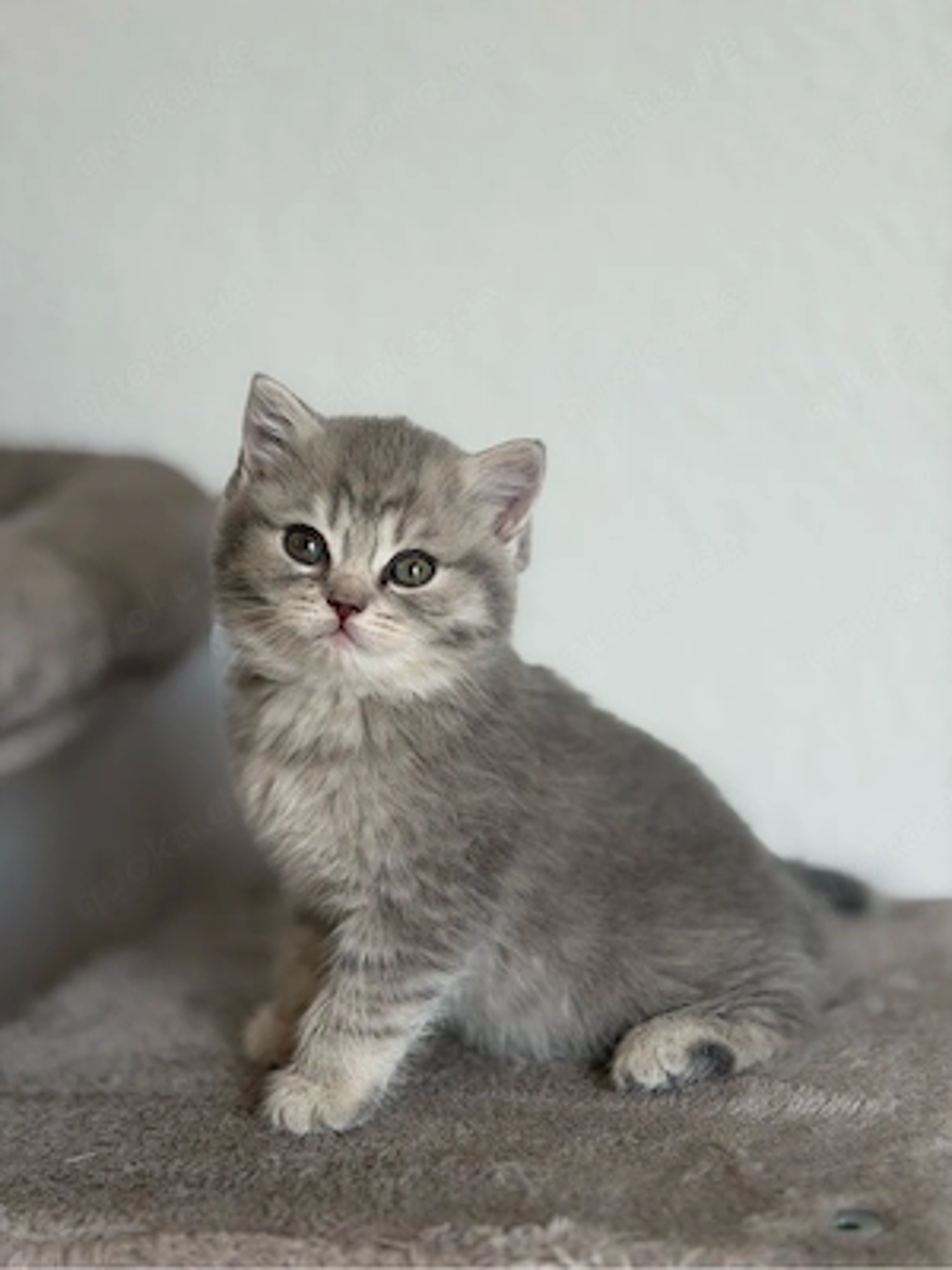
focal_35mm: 48
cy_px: 635
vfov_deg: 39.7
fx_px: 1760
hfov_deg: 30.3
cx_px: 476
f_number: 1.78
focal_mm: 6.76
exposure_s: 1/209
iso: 50
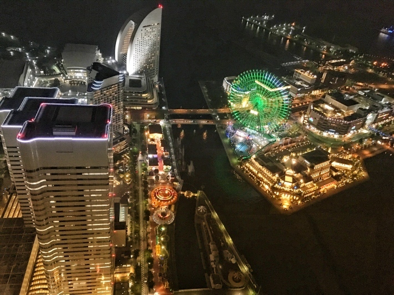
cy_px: 148
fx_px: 330
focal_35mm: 29
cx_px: 197
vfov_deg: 48.2
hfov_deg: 61.7
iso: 640
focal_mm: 4.15
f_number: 2.2
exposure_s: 1/15
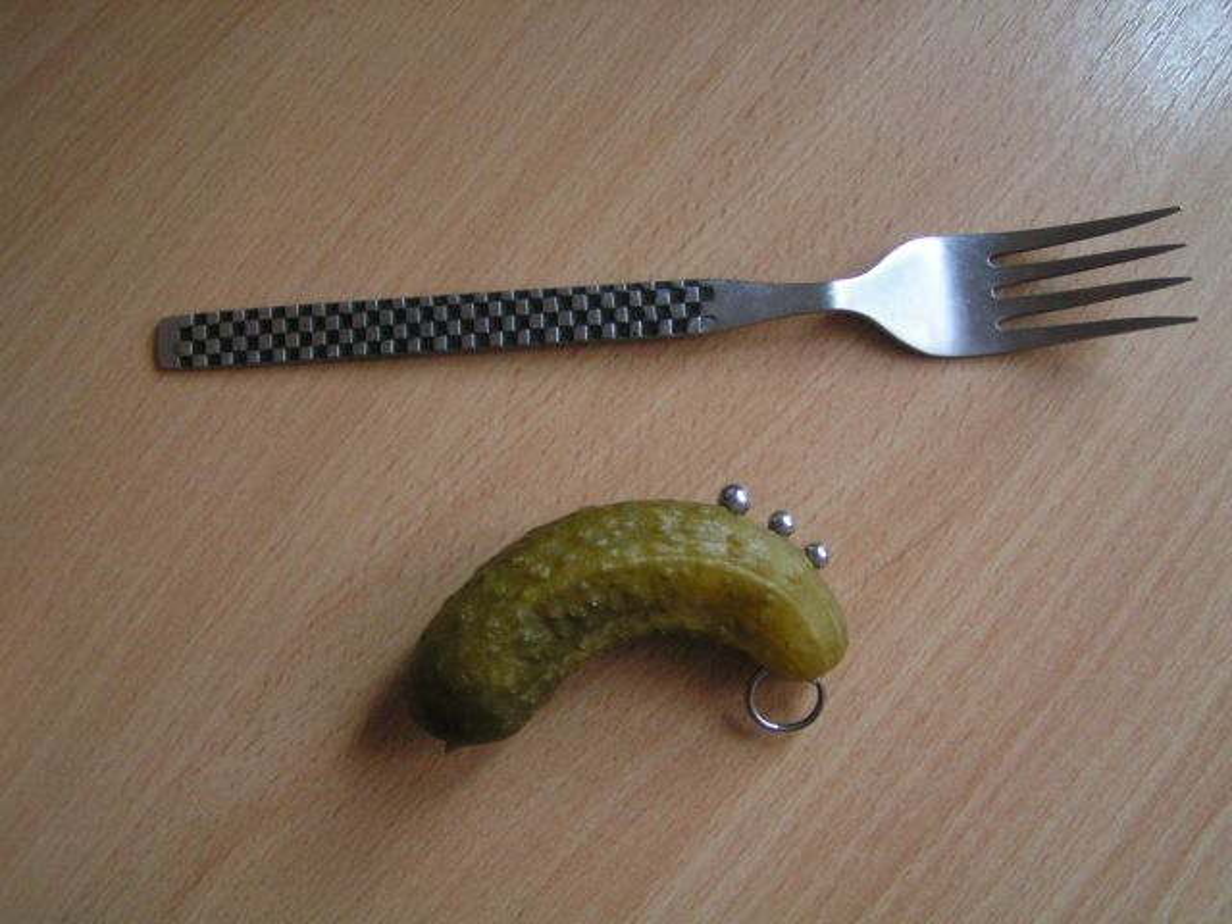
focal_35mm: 38
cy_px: 462
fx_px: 1352
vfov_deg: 37.7
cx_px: 616
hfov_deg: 49.0
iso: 200
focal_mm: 5.8
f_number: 2.8
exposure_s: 1/10
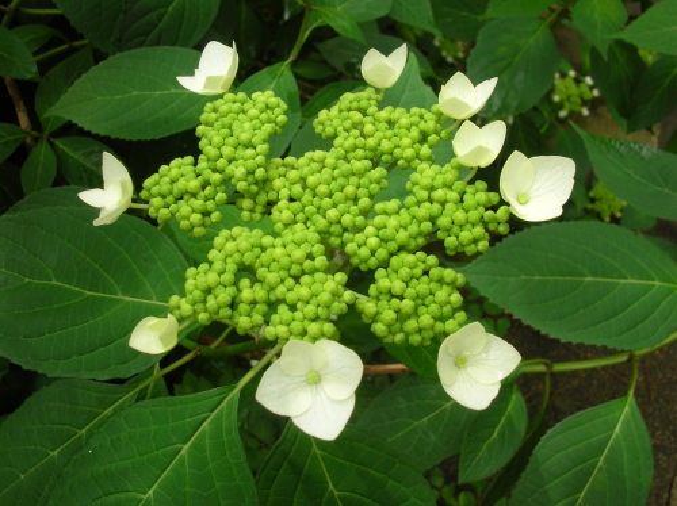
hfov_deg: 52.7
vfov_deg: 40.6
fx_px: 684
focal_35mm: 35
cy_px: 253
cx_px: 338
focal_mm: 5.8
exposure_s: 1/37.5
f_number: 5.6
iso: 50
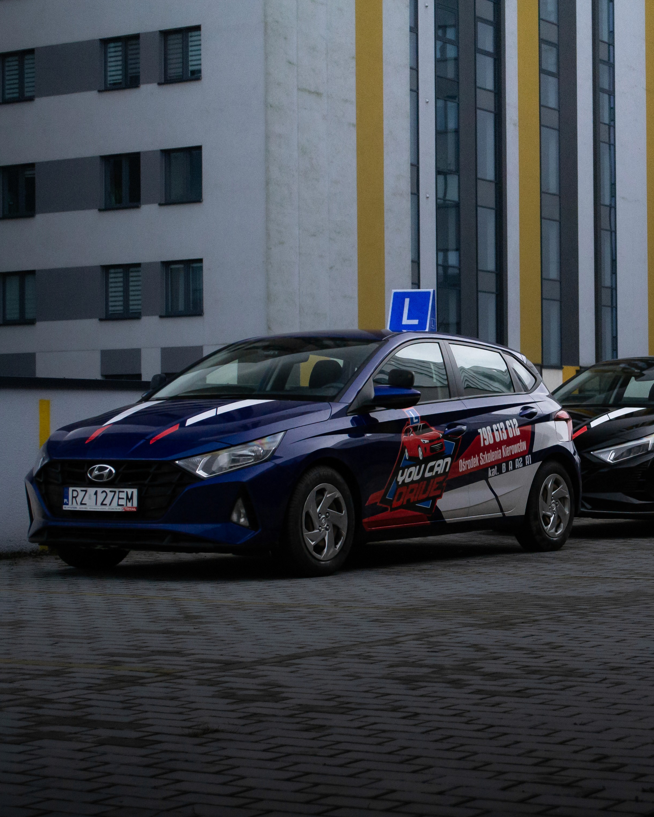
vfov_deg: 24.8
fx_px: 1863
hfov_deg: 19.5
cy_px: 408
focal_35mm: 77
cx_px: 603
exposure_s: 1/800
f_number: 5.6
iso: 1600
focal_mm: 36
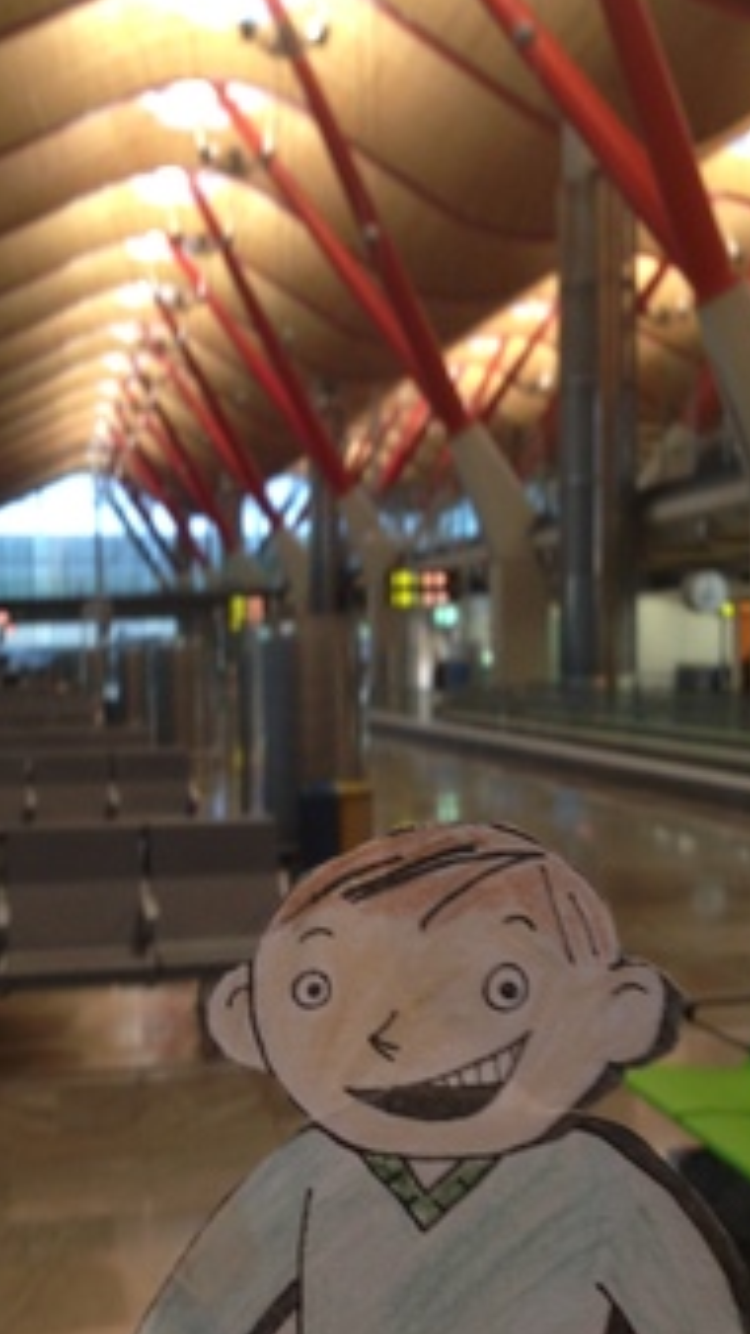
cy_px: 789
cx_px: 442
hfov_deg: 23.5
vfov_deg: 40.4
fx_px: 1804
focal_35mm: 51
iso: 80
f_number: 2.4
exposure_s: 1/20
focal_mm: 4.12
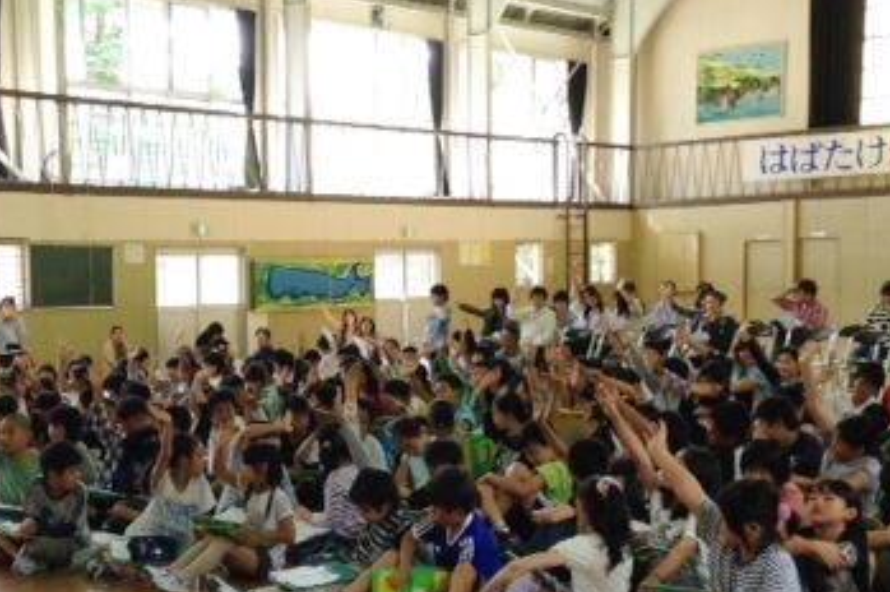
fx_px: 1556
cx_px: 291
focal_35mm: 63
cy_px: 360
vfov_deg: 21.5
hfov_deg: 31.6
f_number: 2.4
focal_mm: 4.12
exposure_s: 1/40
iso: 50
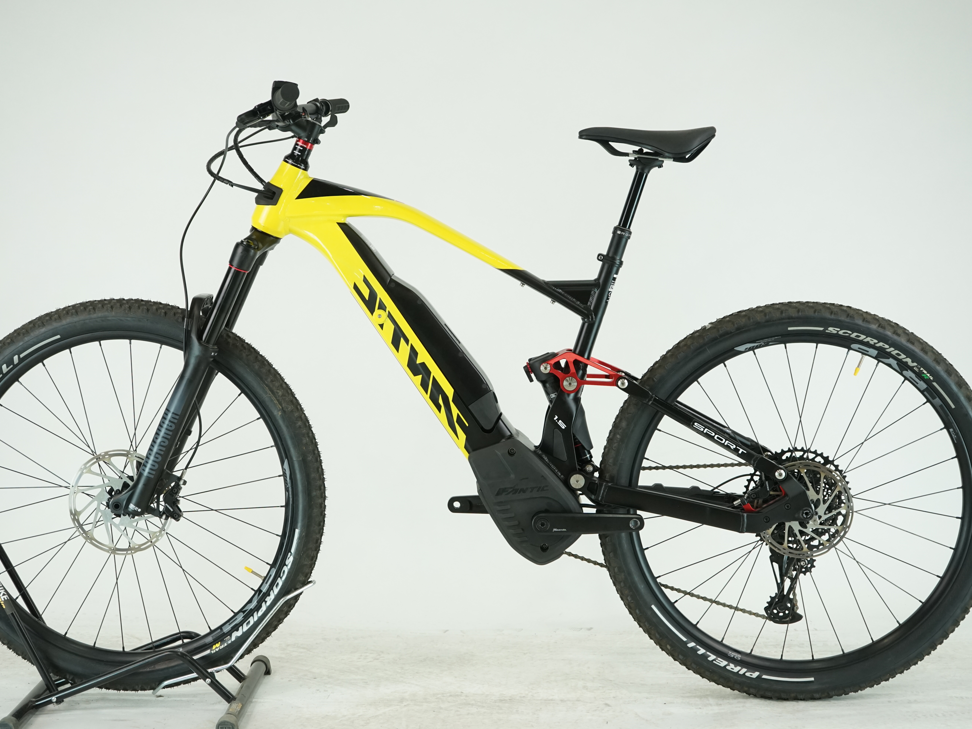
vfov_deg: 25.7
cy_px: 368
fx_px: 1600
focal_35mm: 57
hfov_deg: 33.8
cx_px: 466
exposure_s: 1/200
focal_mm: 52
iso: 1600
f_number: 6.3
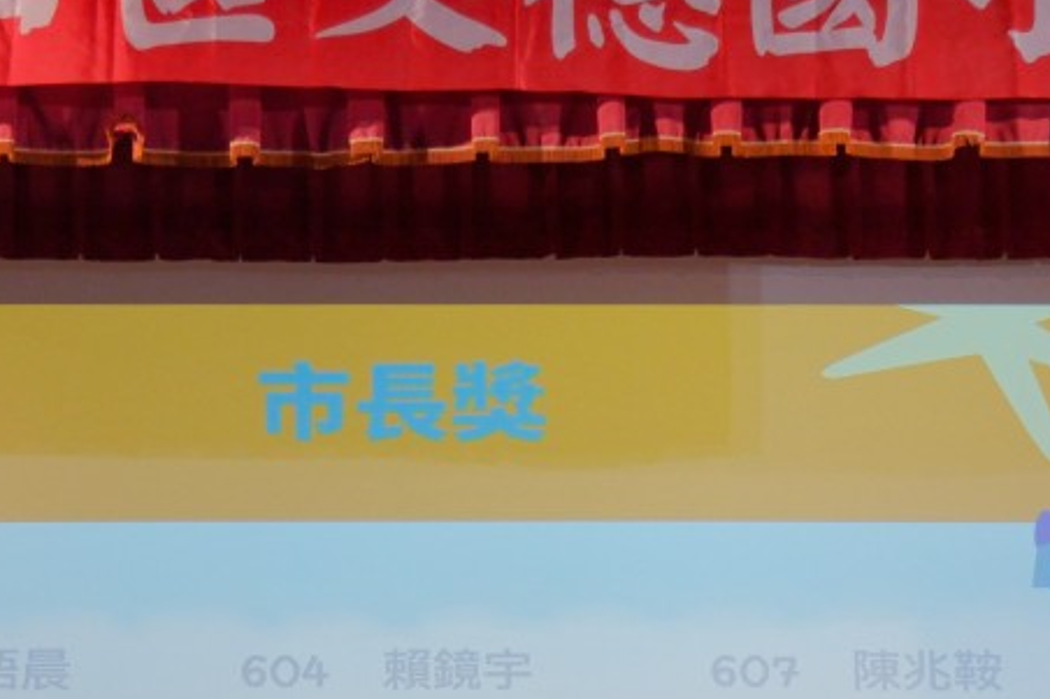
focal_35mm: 86
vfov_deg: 15.7
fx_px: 2507
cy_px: 634
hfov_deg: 23.6
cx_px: 481
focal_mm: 24.2
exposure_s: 1/60
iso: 1000
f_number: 2.8
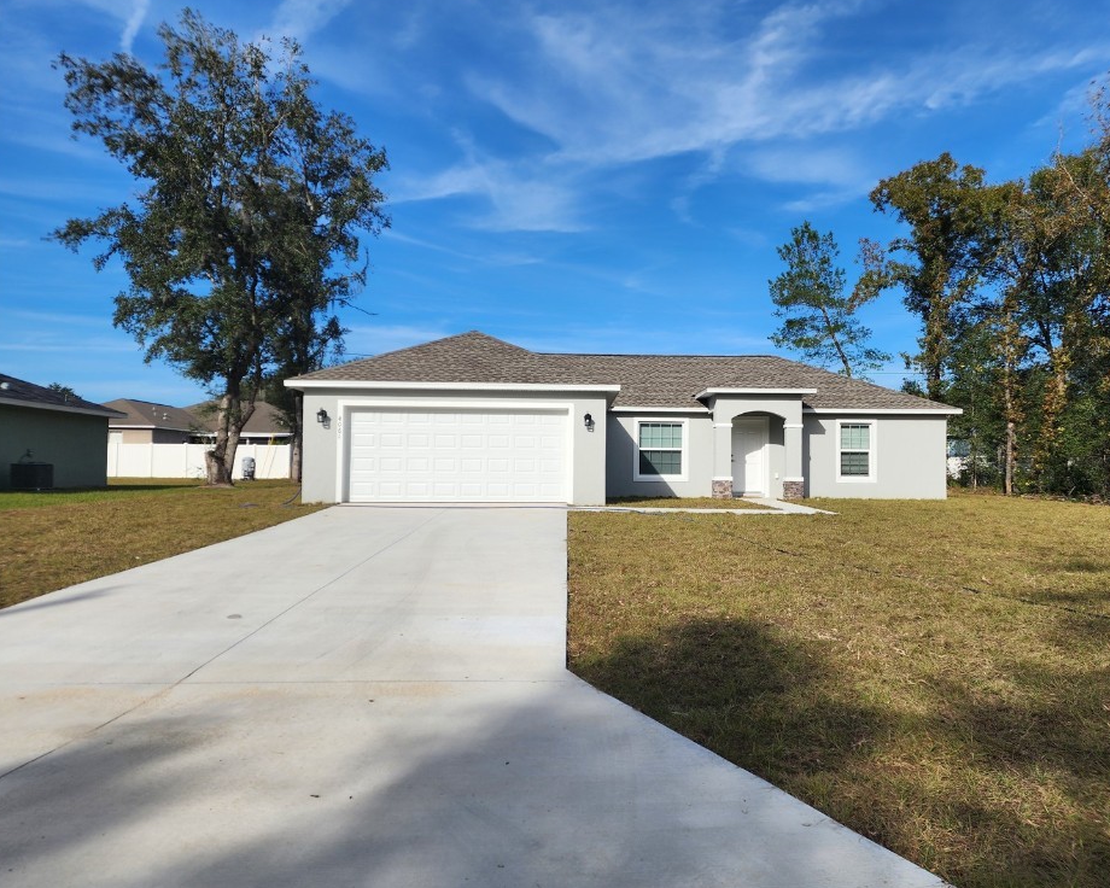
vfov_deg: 56.8
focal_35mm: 25
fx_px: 821
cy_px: 448
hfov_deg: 68.0
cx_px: 606
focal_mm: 6.4
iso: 12
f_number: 1.8
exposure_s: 1/1559
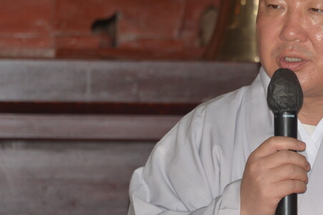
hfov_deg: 5.3
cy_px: 146
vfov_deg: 3.6
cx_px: 264
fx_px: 3472
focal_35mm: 387
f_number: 5.6
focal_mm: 180
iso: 800
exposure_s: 1/60
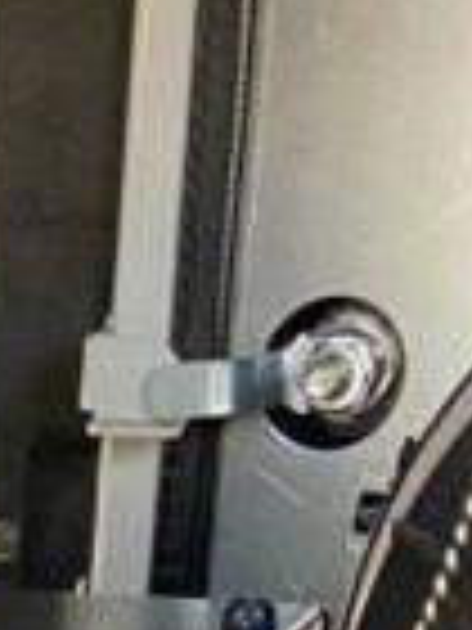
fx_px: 2709
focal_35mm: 149
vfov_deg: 11.2
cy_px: 1485
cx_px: -441
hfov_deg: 9.4
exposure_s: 1/94
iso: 125
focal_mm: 4.25
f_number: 1.8
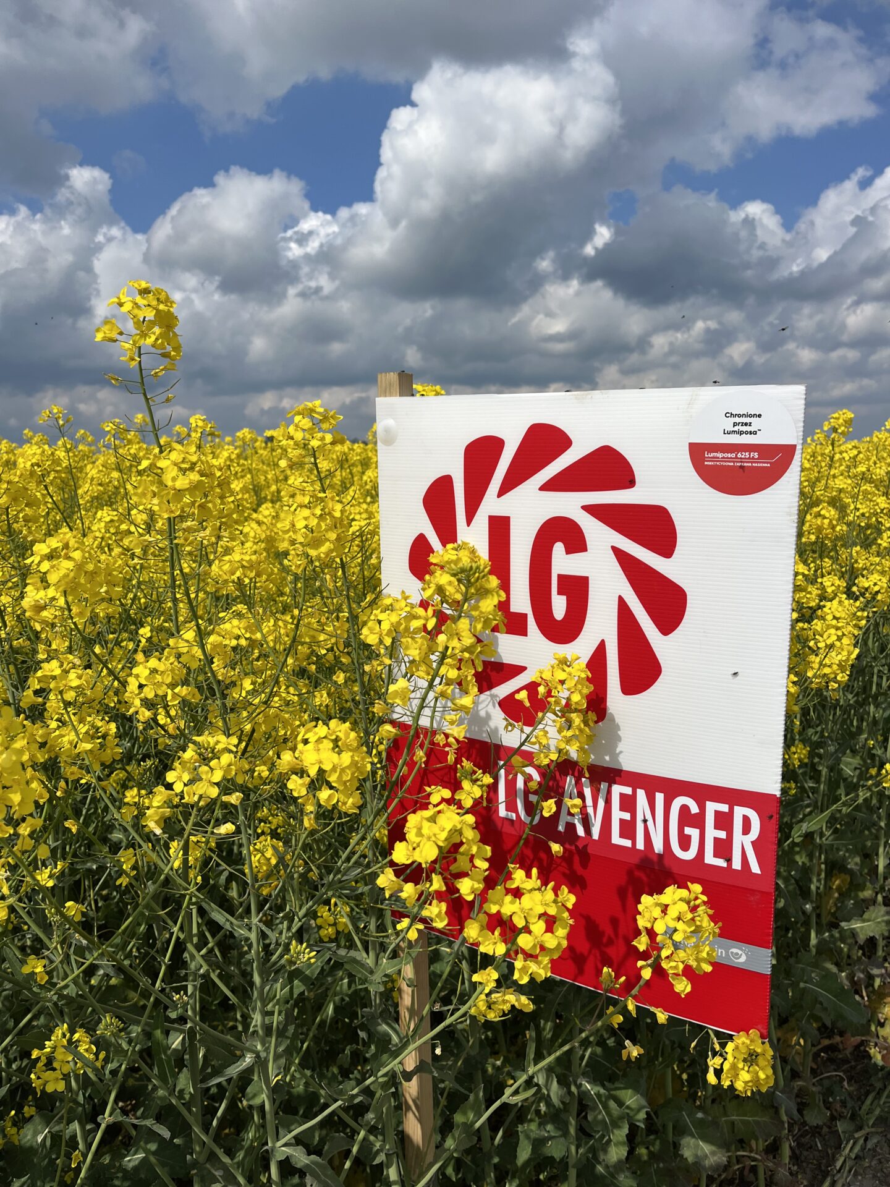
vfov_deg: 67.3
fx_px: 891
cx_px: 445
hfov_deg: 53.1
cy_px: 594
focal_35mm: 26
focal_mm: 5.1
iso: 50
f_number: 1.6
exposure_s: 1/8403
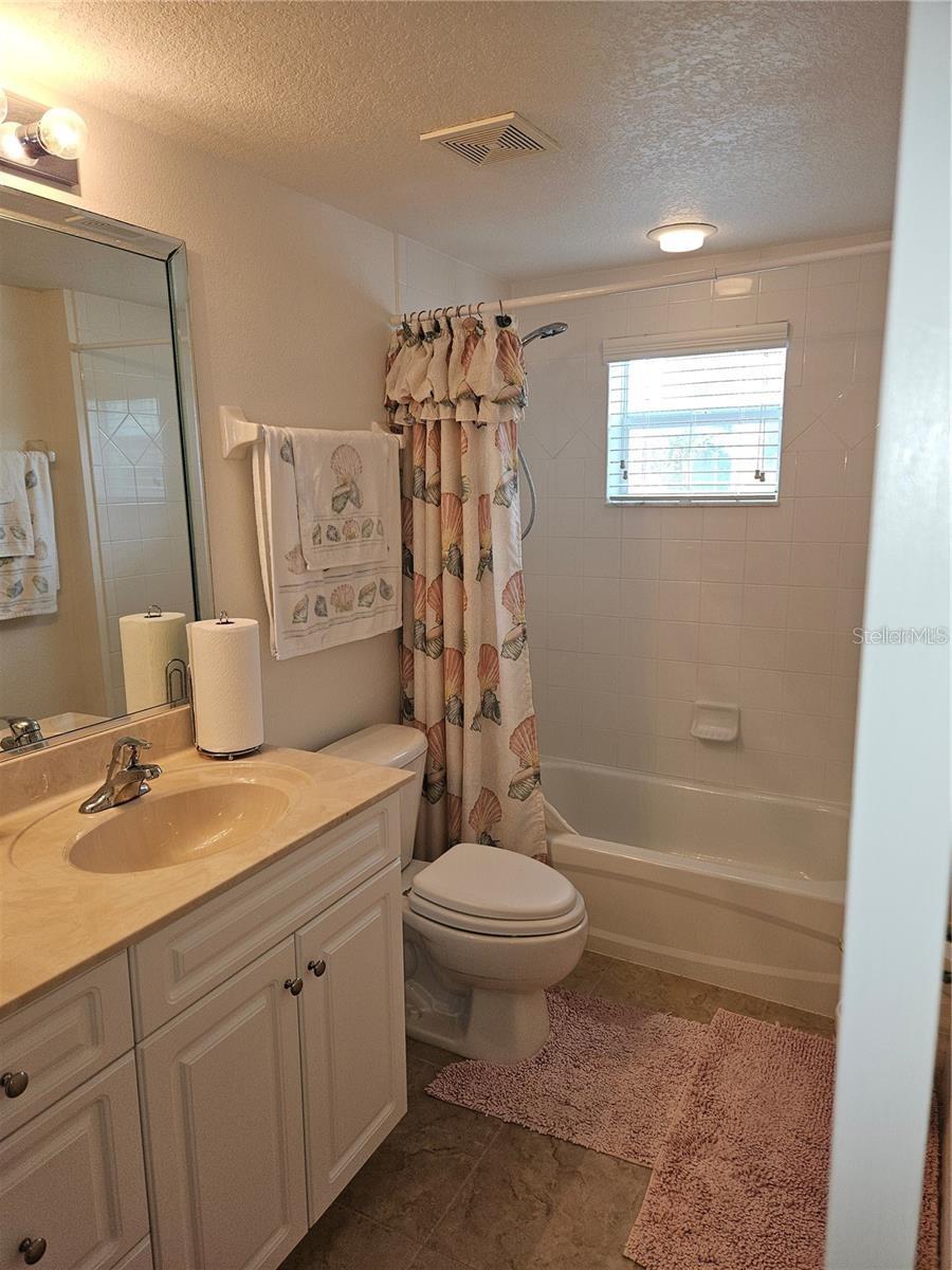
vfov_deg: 73.9
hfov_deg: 58.9
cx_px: 476
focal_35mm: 23
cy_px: 635
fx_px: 843
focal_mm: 5.4
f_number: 1.8
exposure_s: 1/60
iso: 40
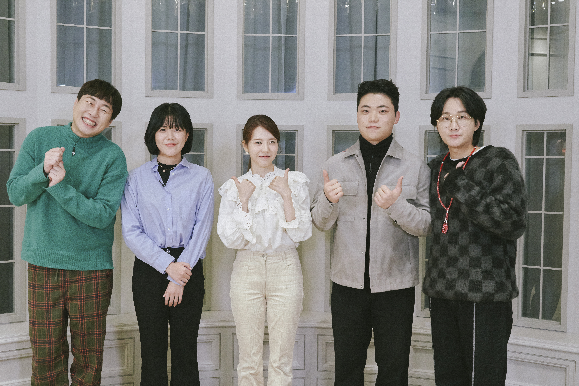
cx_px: 258
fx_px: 788
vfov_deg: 27.5
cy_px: 191
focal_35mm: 49
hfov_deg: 40.3
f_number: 8
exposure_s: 1/125
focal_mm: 42
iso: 4000
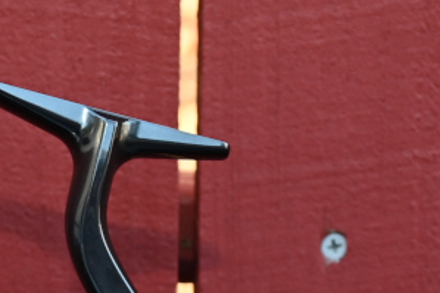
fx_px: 1087
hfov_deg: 22.4
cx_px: 54
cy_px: 515
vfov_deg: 13.8
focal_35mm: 89
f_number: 4
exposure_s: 1/60
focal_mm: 22
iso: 100
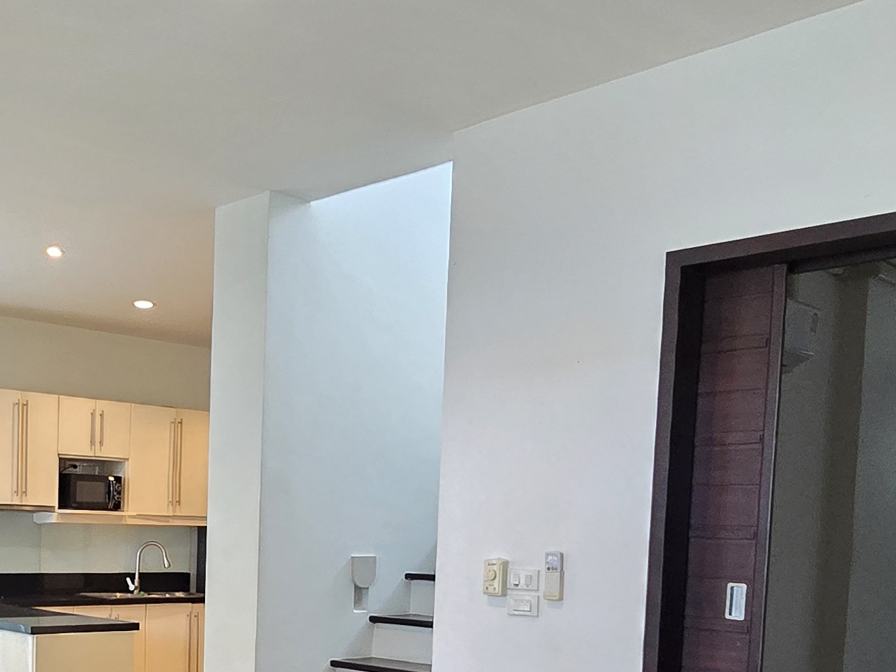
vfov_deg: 34.4
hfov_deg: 45.9
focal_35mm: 39
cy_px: 626
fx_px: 1010
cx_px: 208
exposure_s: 1/50
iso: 400
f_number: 2.2
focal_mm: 2.2
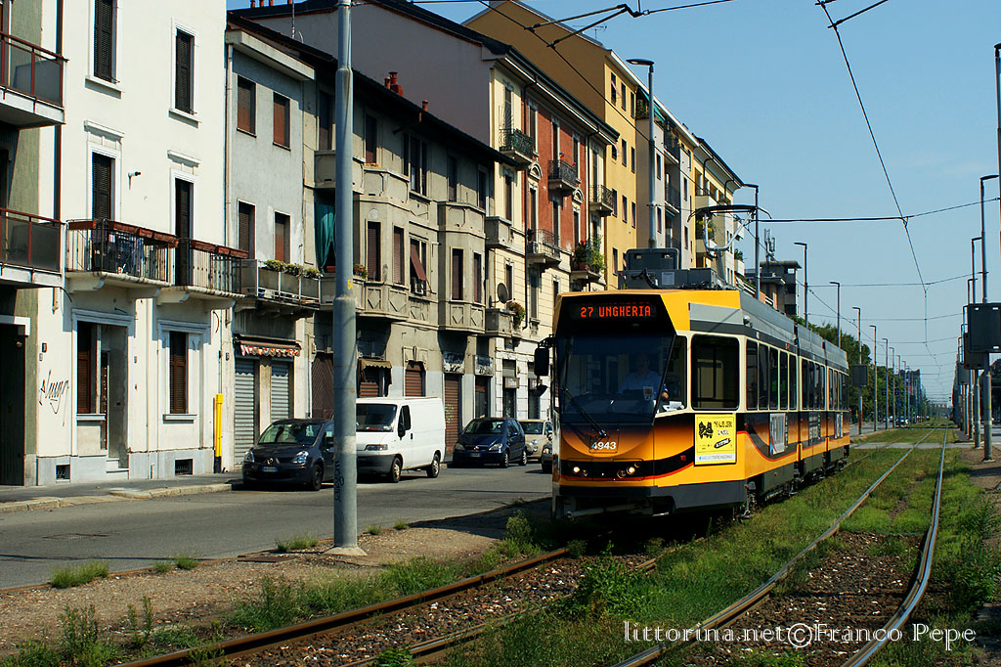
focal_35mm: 52
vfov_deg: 25.7
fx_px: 1459
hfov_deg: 37.9
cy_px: 334
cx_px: 500
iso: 200
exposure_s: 1/640
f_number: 8
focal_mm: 35
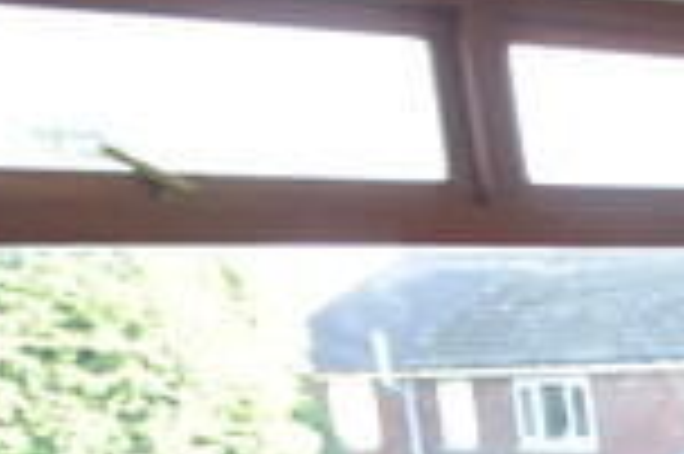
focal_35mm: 101
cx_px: 1372
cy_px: 892
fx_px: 1917
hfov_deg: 15.8
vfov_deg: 12.1
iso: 800
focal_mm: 10
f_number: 6.3
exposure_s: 1/60
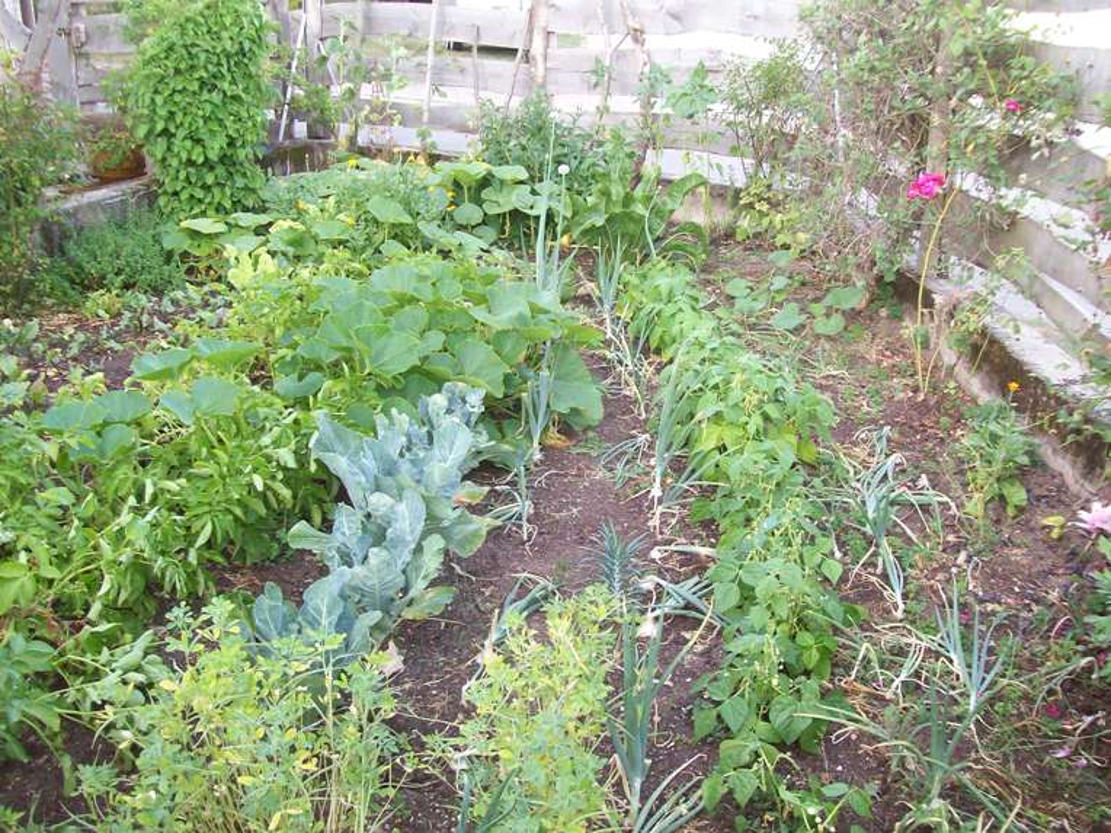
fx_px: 1155
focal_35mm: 36
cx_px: 556
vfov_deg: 39.7
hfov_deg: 51.4
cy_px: 416
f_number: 2.7
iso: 200
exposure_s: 1/83.3
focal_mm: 6
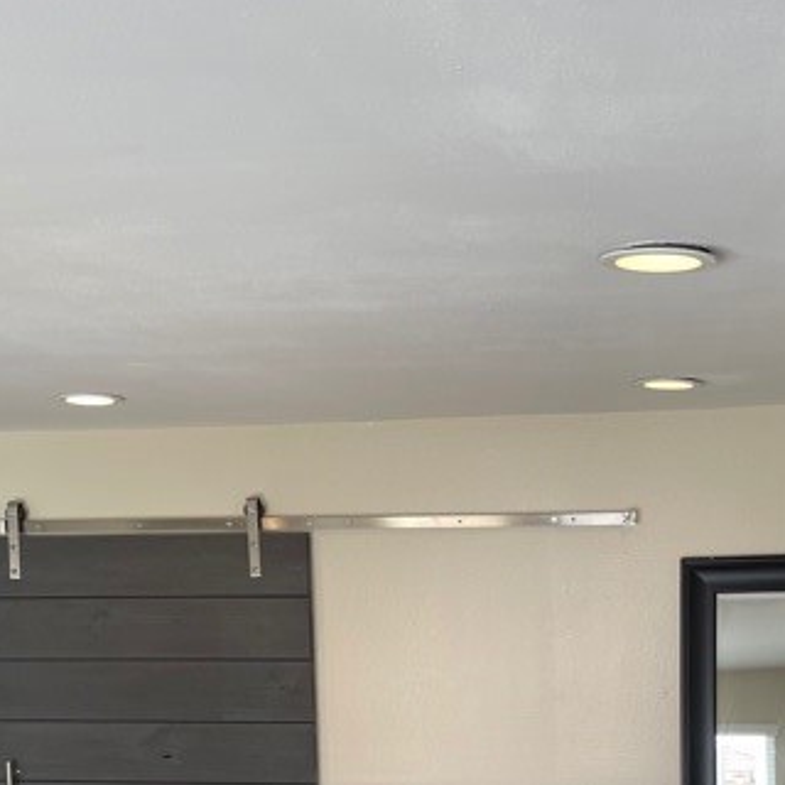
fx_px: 1180
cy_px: 724
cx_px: 500
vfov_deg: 34.5
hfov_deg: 36.5
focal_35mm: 46
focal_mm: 5.1
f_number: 1.6
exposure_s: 1/60
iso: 80
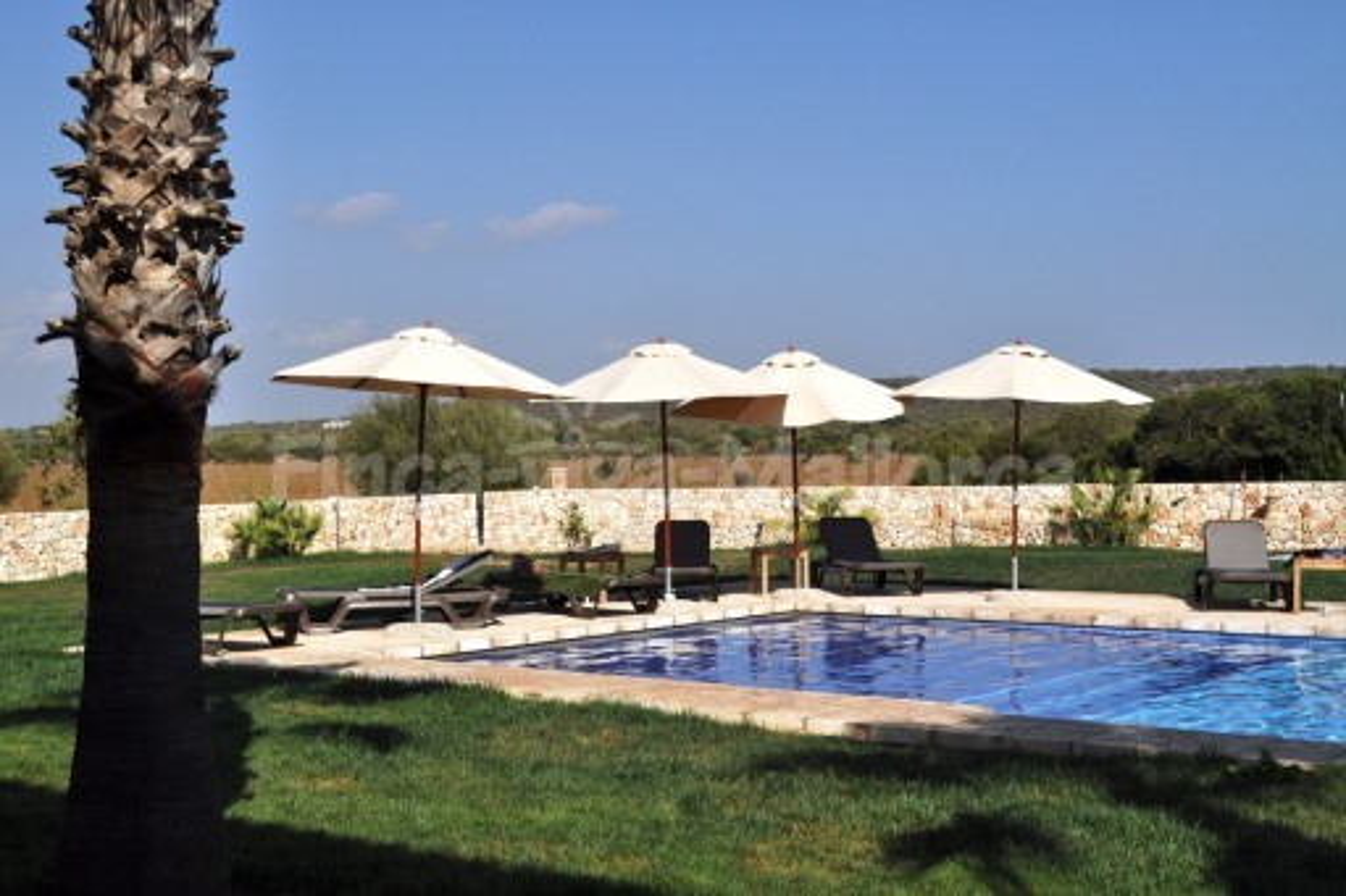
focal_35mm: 48
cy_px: 448
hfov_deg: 41.1
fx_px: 1794
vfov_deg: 28.1
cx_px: 673
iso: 200
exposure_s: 1/1250
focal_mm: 32
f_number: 8
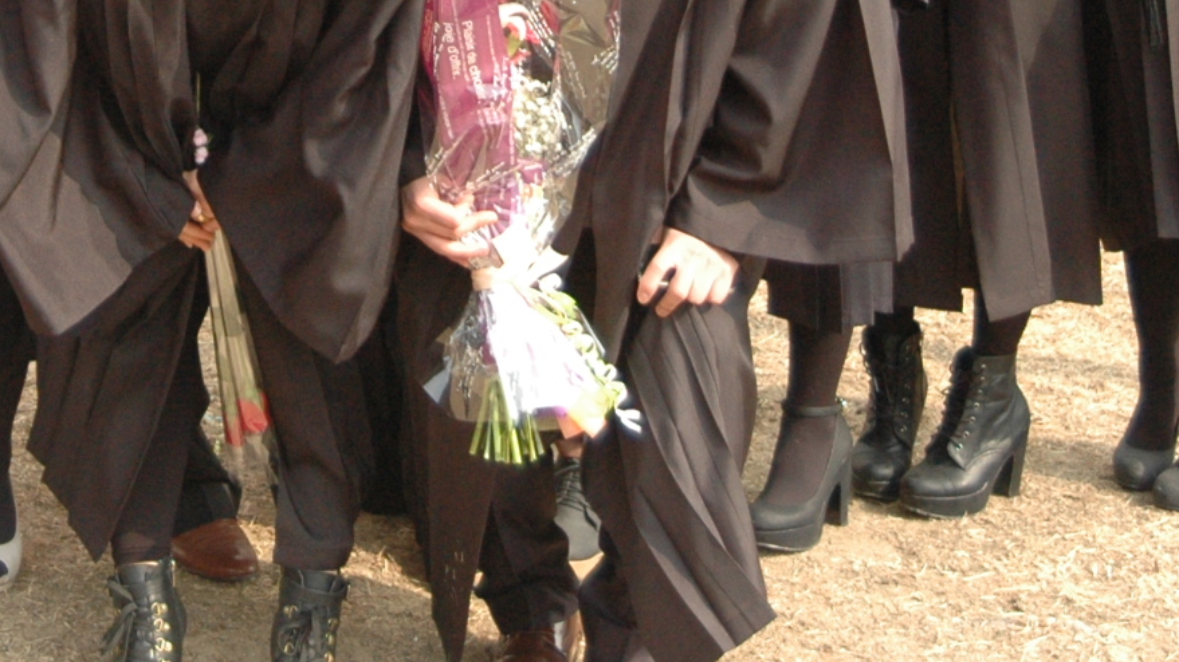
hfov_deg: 20.4
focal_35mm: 104
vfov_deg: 11.2
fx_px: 3251
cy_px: -295
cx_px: 271
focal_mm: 26
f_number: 2.8
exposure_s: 1/2500
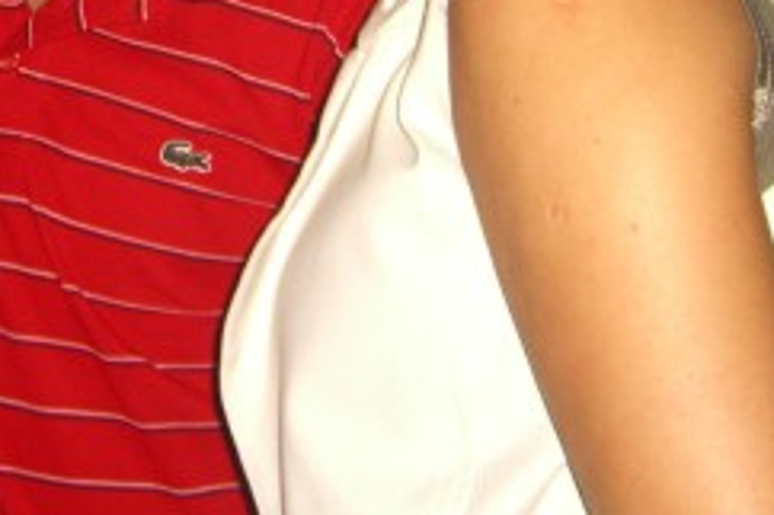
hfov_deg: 20.7
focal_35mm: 98
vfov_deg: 13.5
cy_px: -144
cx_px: 230
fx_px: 2105
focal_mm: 7.9
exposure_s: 1/60
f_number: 2.8
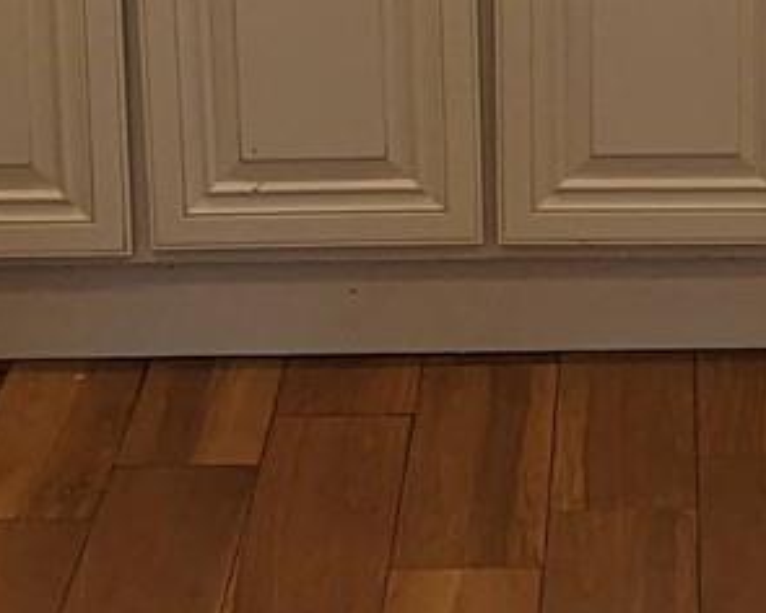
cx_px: 901
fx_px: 4149
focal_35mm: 183
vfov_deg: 8.4
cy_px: 78
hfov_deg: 10.4
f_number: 1.73
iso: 52
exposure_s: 1/120
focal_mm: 4.38
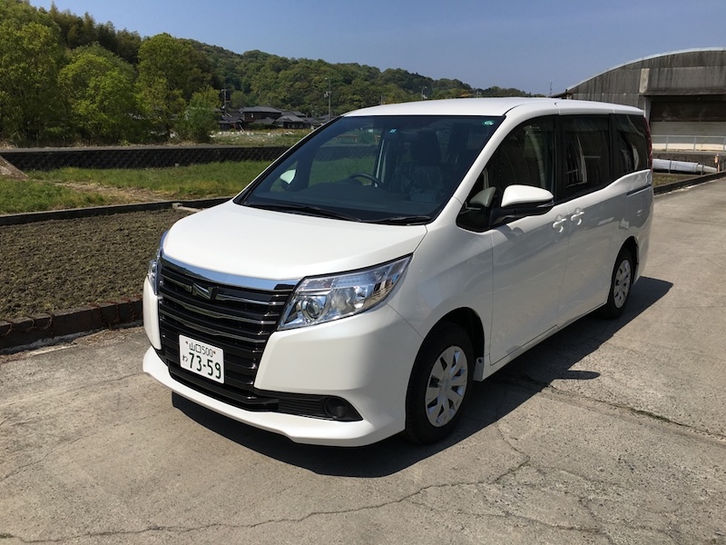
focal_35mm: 29
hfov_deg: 61.7
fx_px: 608
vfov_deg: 48.2
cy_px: 272
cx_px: 363
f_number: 2.2
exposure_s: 1/3344
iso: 25
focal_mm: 4.15
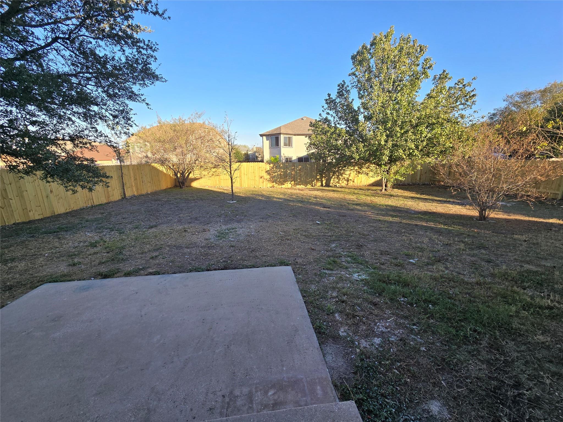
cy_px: 211
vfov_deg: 89.9
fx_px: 211
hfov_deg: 106.2
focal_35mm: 13
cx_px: 282
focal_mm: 2.2
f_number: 2.2
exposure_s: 1/829
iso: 50
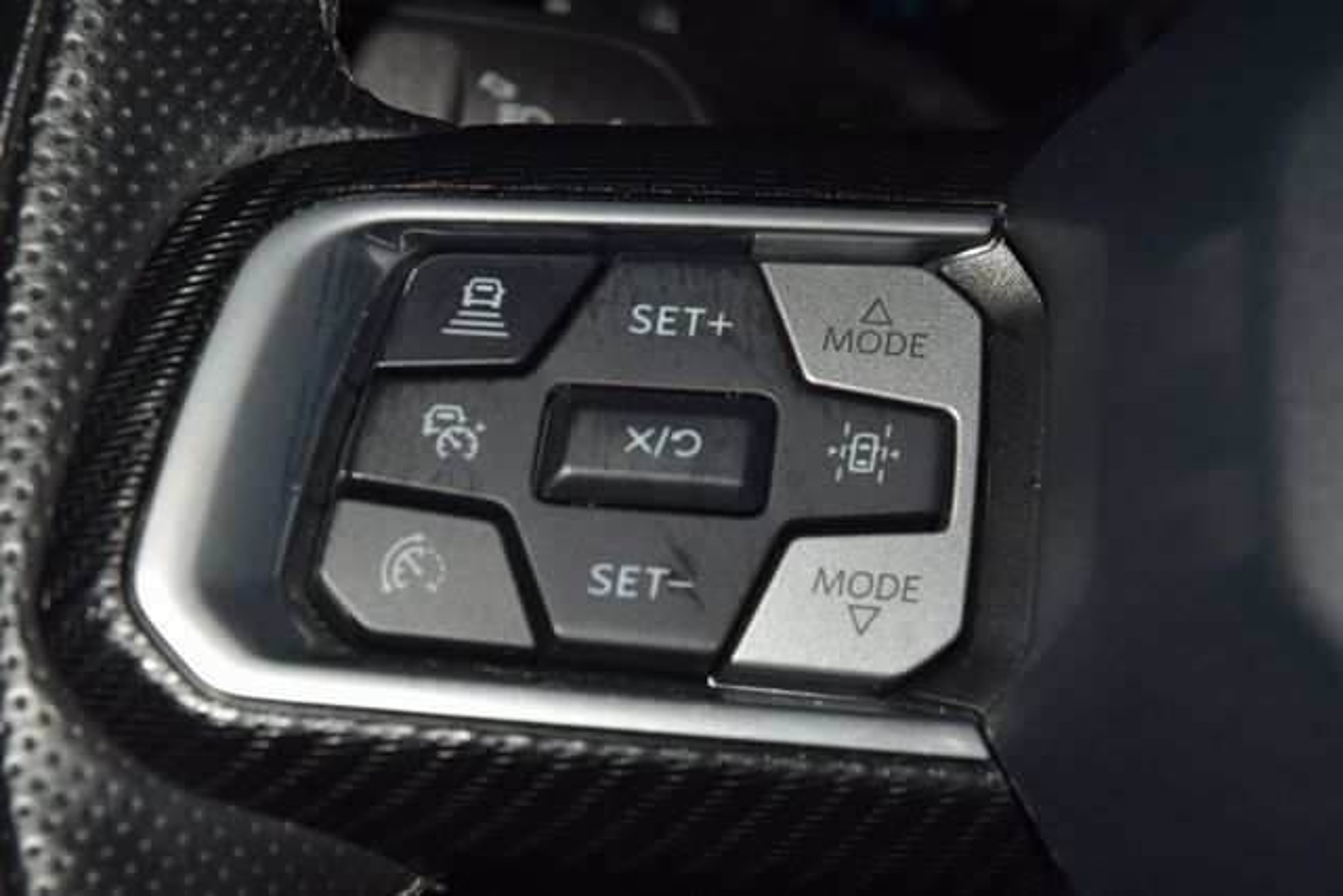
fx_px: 3918
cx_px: 672
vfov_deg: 13.0
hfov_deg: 19.5
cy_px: 448
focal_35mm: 105
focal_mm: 70
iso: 100
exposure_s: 1/125
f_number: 8
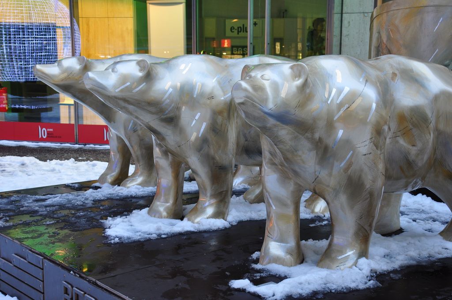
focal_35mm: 52
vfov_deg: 25.7
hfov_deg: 37.9
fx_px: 658
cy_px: 150
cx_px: 226
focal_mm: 35
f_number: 6.3
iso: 450
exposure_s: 1/15
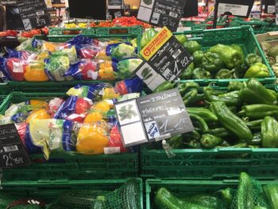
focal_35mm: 29
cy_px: 104
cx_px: 139
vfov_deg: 48.3
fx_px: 233
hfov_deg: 61.6
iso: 40
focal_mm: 4.15
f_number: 2.2
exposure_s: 1/50
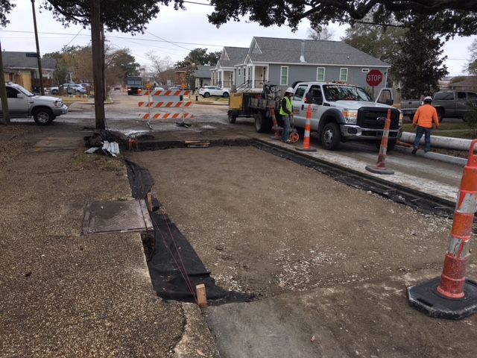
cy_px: 179
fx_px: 400
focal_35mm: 29
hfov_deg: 61.7
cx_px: 238
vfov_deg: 48.2
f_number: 2.2
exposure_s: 1/430
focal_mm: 4.15
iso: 25
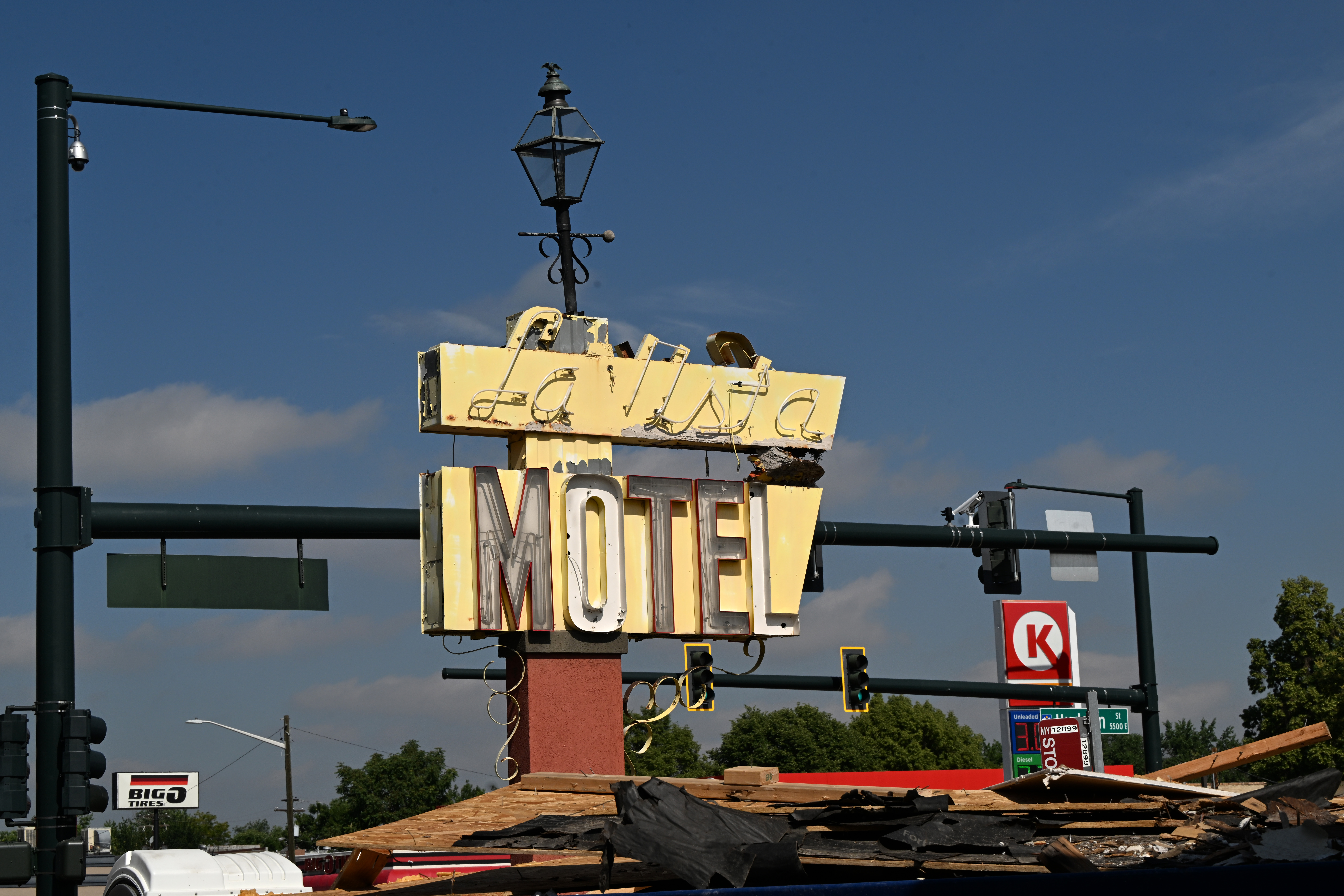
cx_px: 672
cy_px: 448
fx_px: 2613
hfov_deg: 28.8
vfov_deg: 19.5
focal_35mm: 70
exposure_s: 1/500
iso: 200
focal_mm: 70
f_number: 14
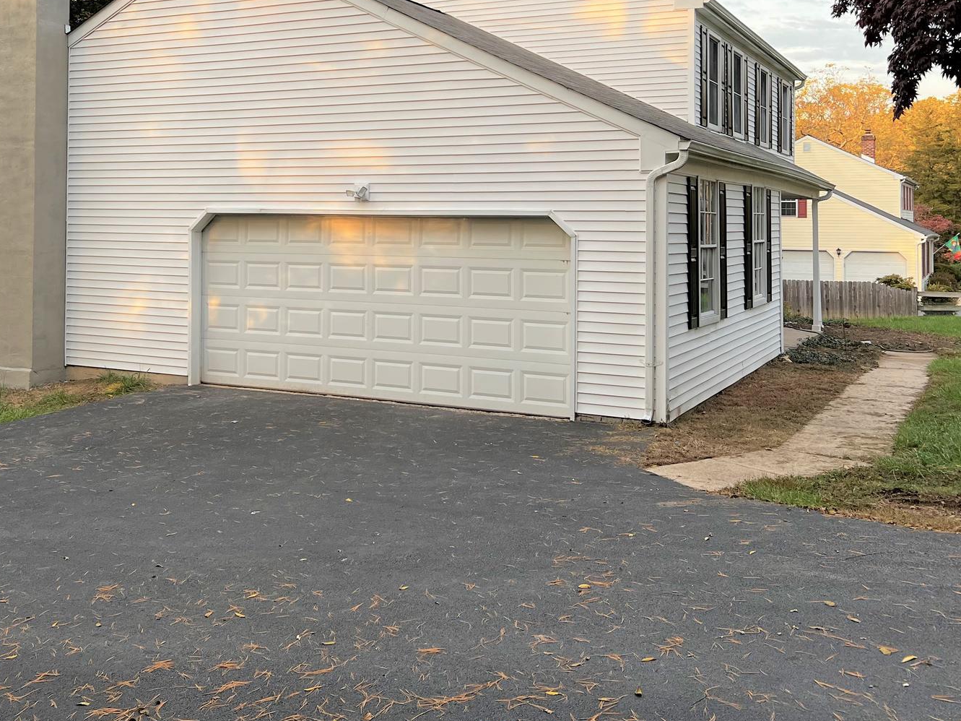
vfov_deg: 35.3
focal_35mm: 40
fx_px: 1110
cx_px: 371
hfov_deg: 46.5
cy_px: 198
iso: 50
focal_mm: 5.7
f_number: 1.5
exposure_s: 1/448
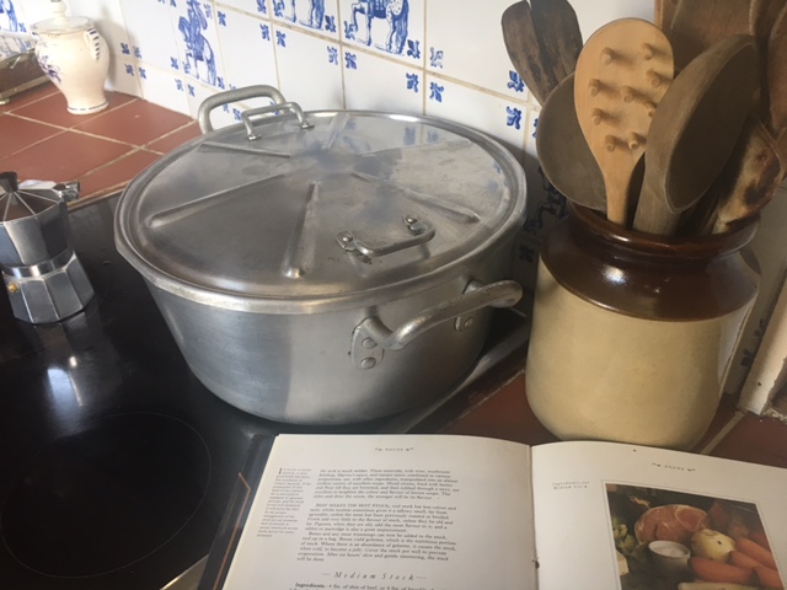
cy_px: 295
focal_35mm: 29
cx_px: 394
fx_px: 659
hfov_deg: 61.7
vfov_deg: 48.2
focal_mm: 4.15
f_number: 2.2
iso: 100
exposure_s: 1/33
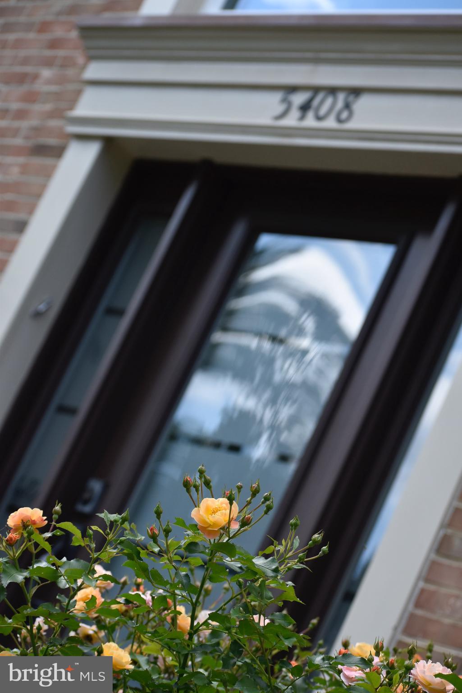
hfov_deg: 13.0
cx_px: 231
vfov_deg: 19.5
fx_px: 2020
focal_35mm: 105
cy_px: 346
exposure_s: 1/1000
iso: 640
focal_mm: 70
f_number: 4.5
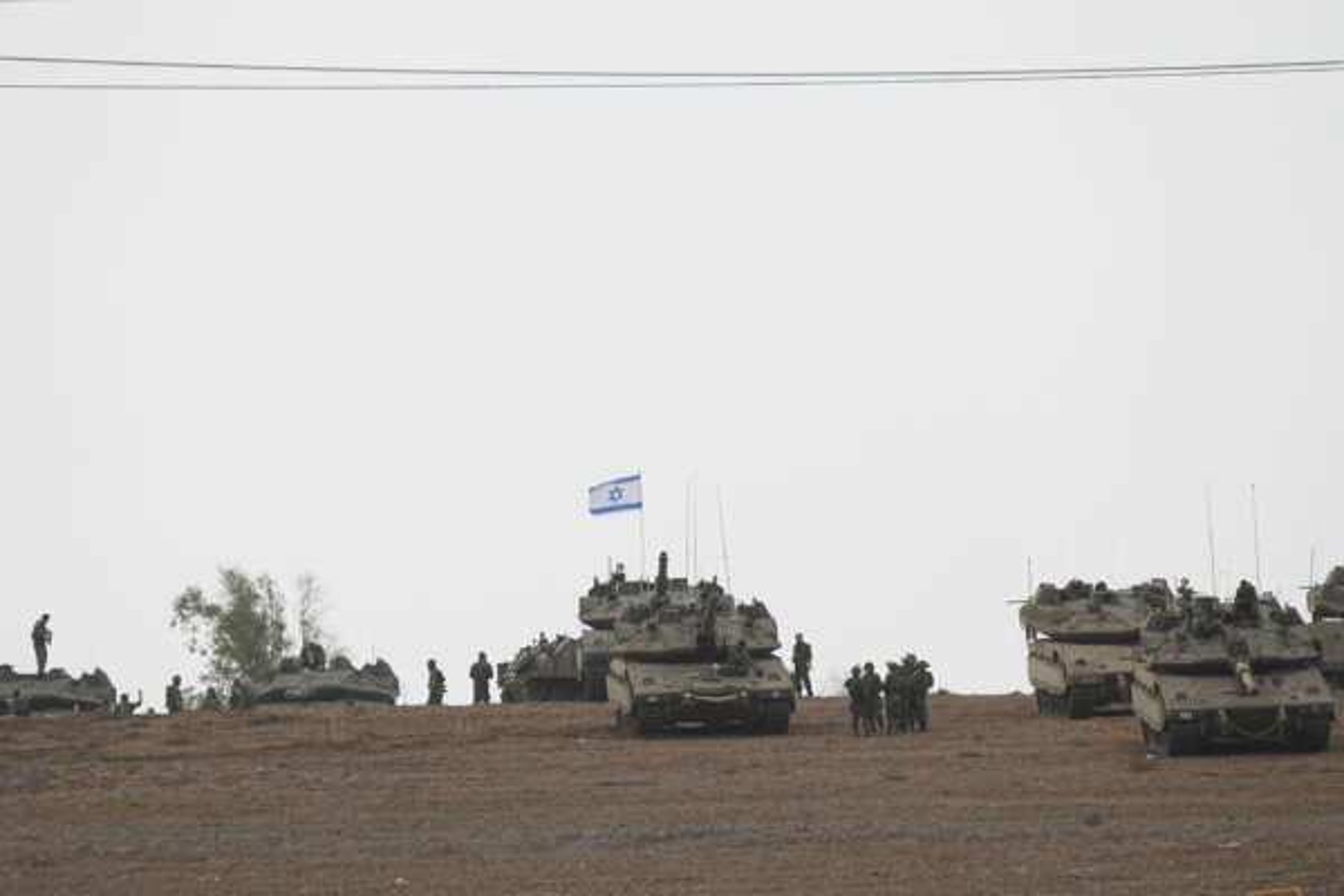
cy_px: 448
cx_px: 672
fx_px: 21390
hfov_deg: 3.6
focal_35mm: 573
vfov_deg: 2.4
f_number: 8
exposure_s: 1/320
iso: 200
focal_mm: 382
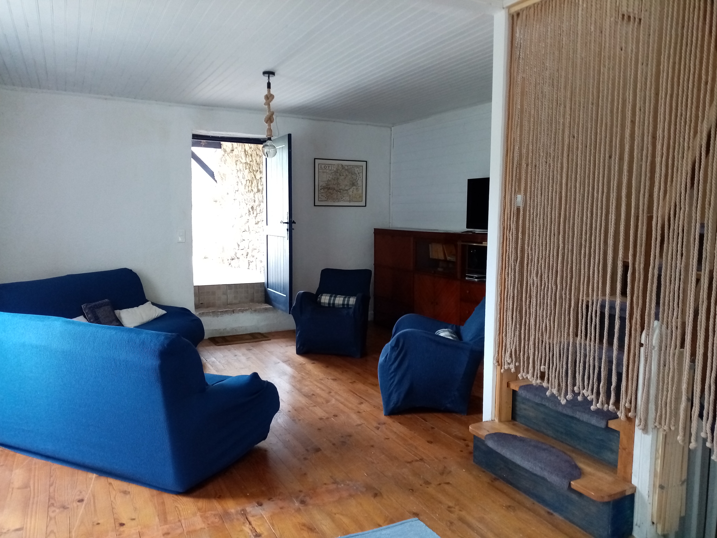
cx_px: 358
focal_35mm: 26
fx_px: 539
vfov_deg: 53.1
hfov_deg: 67.3
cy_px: 269
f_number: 1.8
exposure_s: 1/33.3
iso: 289
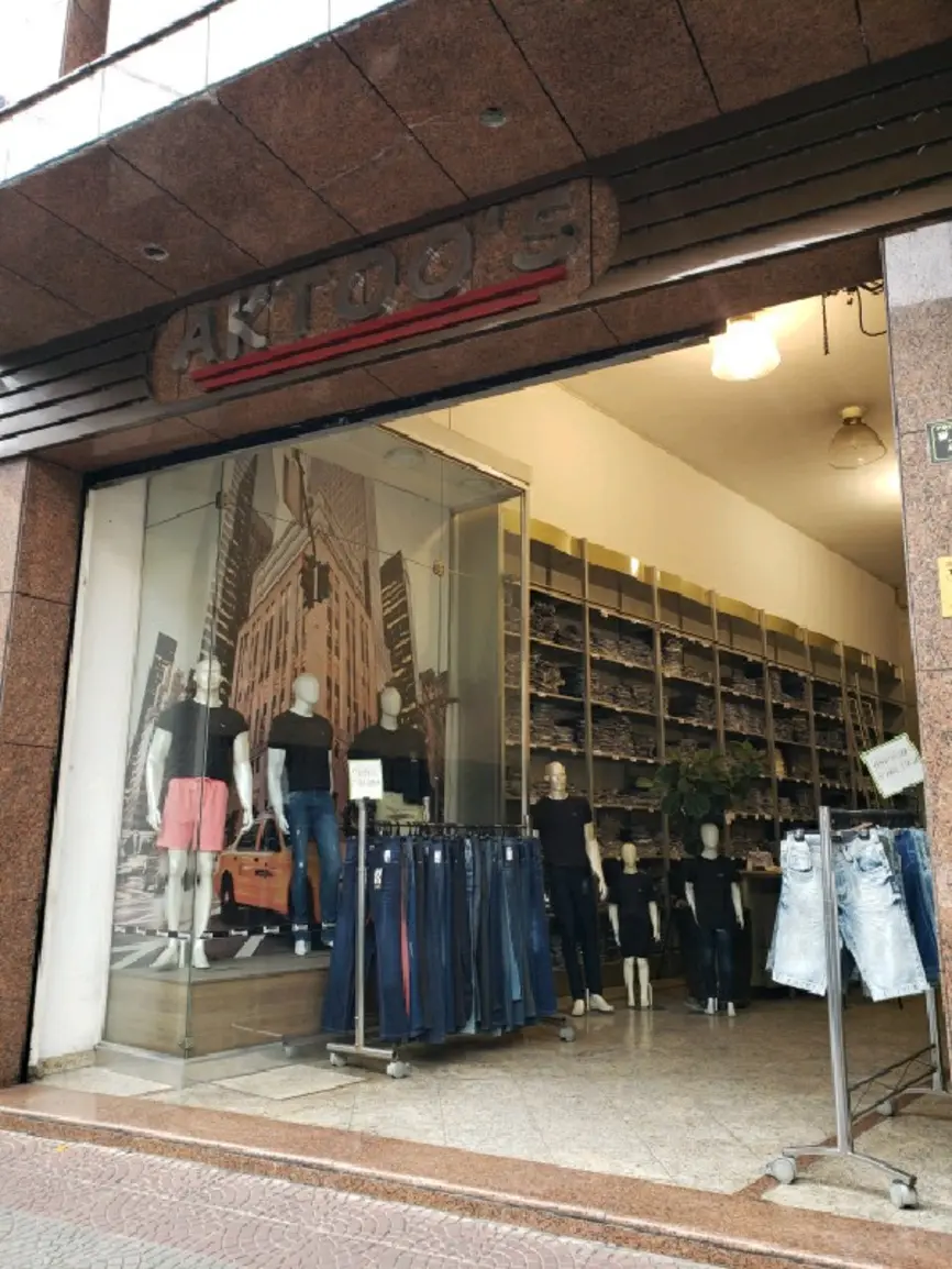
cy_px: 634
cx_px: 476
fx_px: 953
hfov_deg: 53.1
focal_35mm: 26
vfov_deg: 67.3
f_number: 2.4
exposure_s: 1/60.2
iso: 80
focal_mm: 4.3
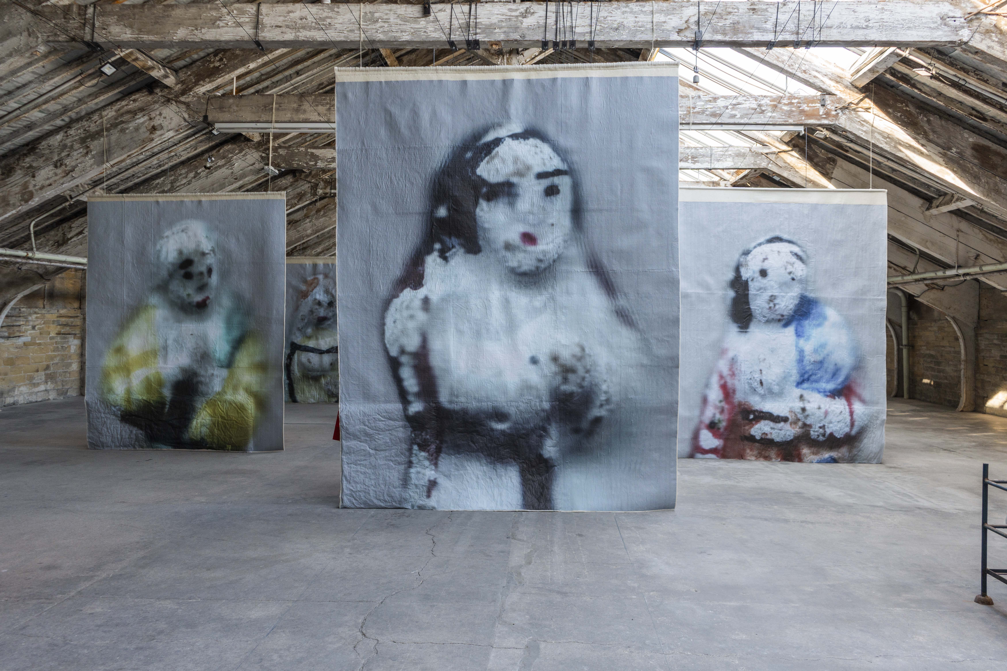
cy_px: 336
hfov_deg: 65.5
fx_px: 783
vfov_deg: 46.4
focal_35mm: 28
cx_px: 504
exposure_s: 1/100
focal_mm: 28
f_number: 5
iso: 400
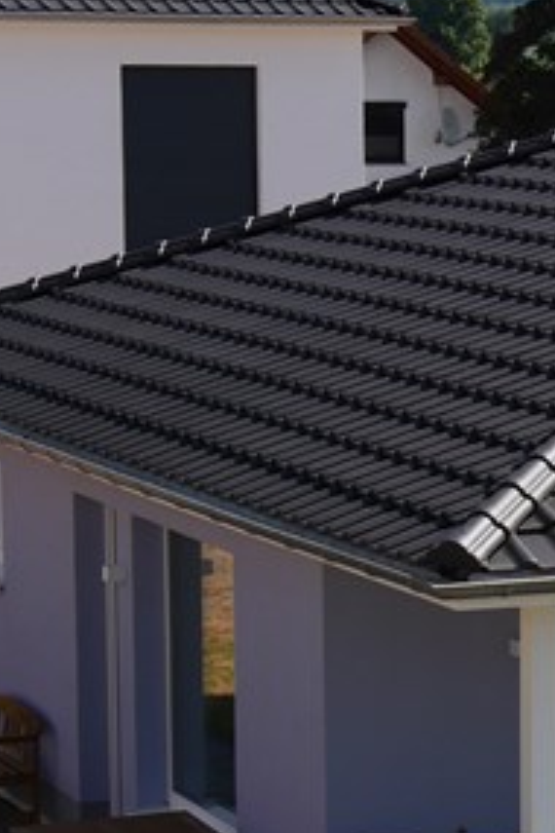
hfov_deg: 8.2
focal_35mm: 157
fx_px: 3630
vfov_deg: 13.1
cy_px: 473
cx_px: 1168
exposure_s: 1/400
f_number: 8
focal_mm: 21
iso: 200
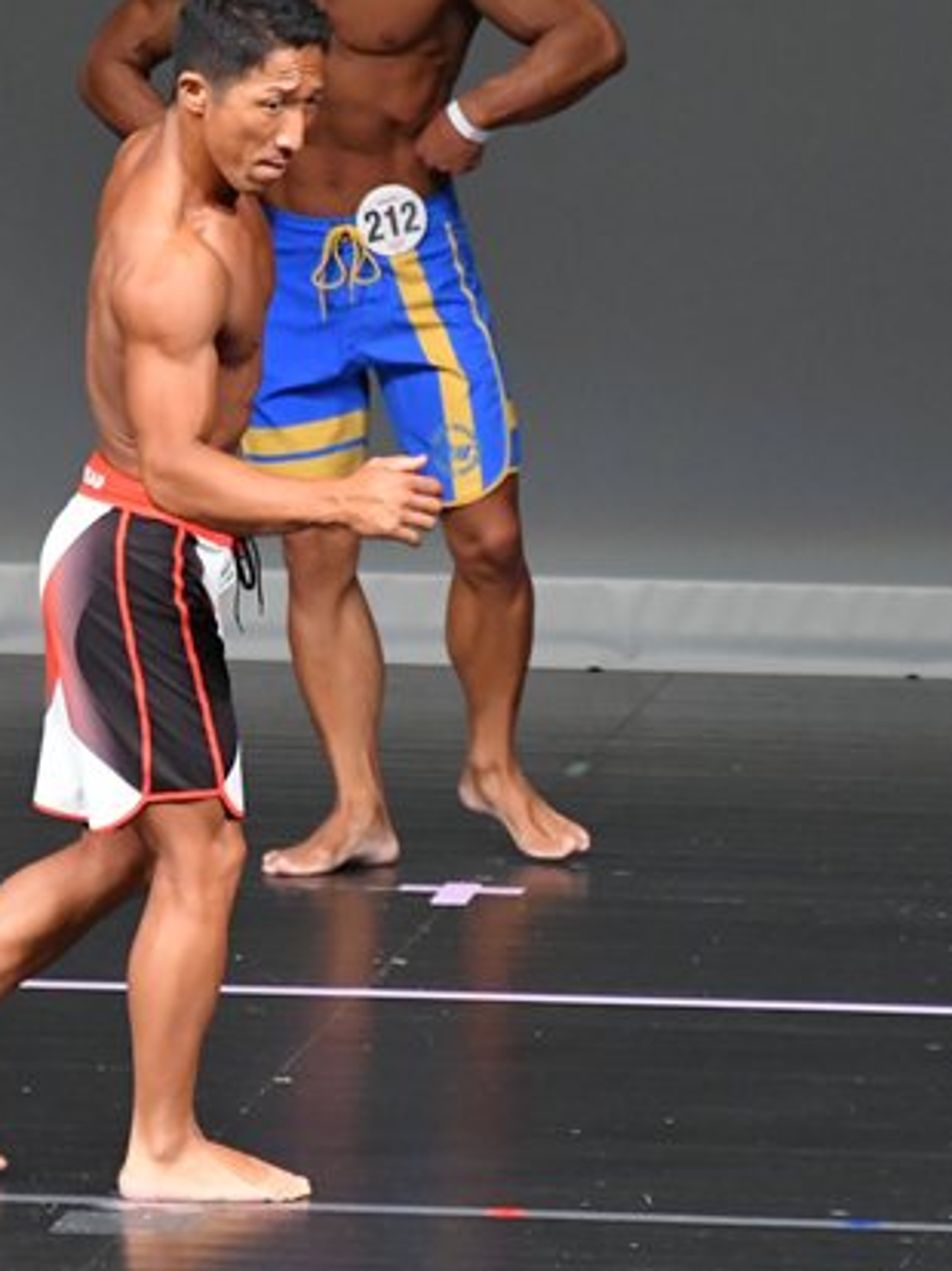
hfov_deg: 2.2
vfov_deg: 2.9
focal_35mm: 675
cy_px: 537
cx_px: 370
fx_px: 24777
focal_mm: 250
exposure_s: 1/400
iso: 5000
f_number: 5.6
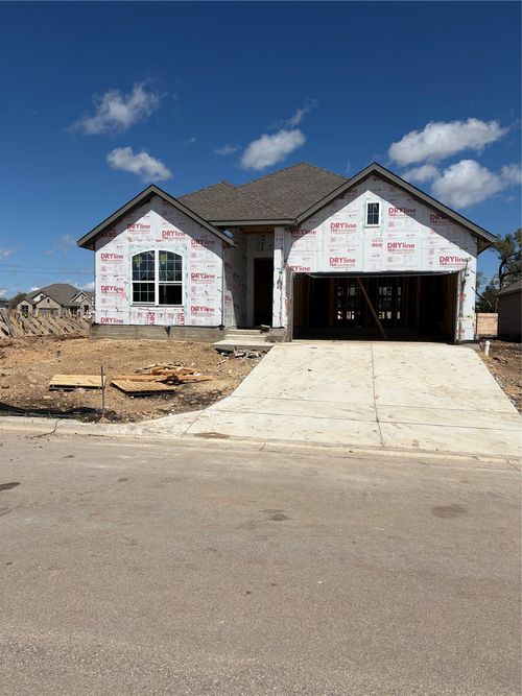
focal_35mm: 26
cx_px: 261
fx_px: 523
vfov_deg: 67.3
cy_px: 348
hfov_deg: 53.0
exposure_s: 1/10101
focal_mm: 5.96
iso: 50
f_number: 1.6
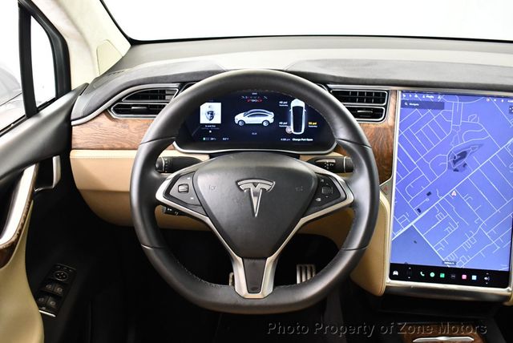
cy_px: 172
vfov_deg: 36.9
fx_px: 513
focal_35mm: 36
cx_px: 256
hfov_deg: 53.1
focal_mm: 18
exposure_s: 1/60
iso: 3600
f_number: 3.5
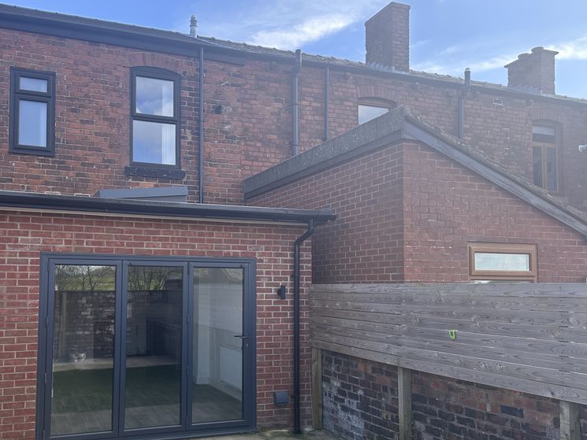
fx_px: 560
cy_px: 261
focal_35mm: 33
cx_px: 221
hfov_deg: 54.7
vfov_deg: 42.8
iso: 80
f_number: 1.78
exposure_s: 1/850
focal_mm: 6.86
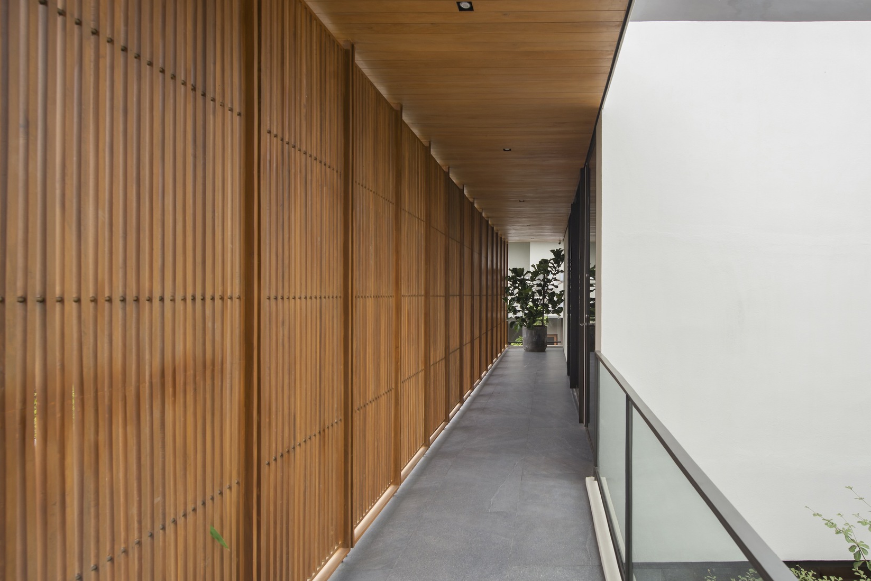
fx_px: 411
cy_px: 302
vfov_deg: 70.4
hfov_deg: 92.0
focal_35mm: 17
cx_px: 524
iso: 100
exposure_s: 1/13
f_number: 9
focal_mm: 14
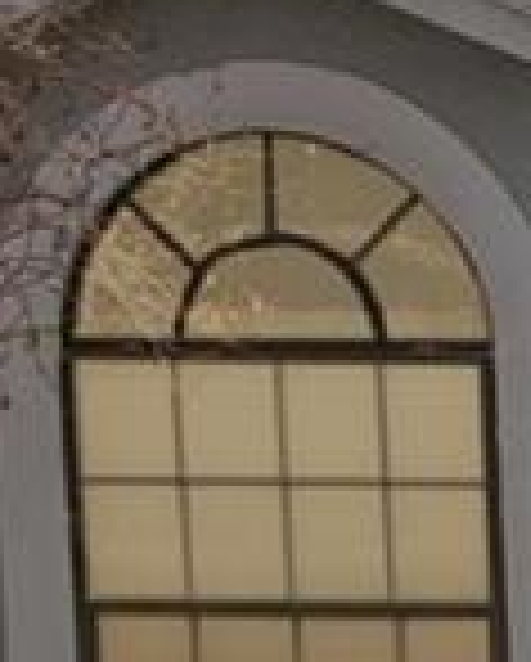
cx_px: 1863
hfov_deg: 6.1
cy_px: 396
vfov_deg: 8.6
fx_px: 4391
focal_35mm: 224
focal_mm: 8.4
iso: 120
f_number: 2.8
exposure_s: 1/2500
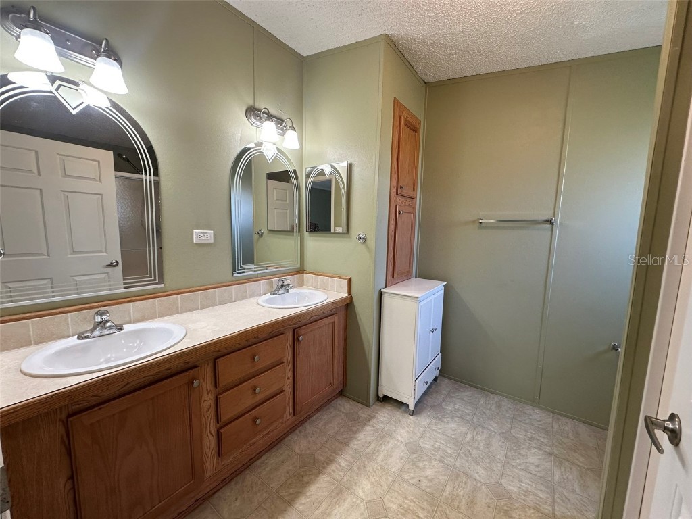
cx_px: 346
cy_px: 260
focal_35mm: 14
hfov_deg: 102.1
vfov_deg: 85.7
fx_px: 280
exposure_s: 1/120
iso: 160
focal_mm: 2.22
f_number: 2.2
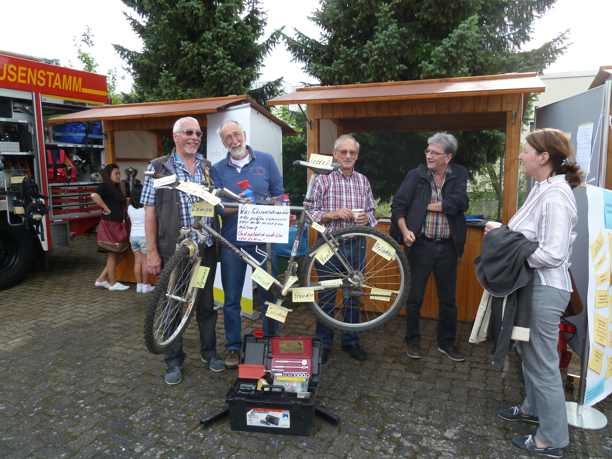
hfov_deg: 69.4
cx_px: 306
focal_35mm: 25
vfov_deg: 54.9
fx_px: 442
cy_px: 230
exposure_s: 1/160
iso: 80
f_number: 3.3
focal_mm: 4.1
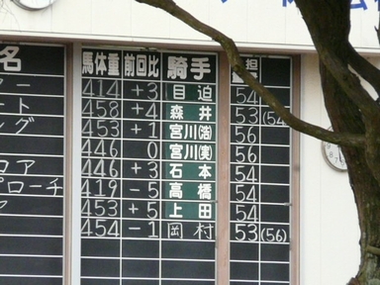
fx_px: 5533
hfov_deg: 3.9
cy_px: 142
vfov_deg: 3.0
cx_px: 190
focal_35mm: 504
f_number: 6.3
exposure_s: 1/400
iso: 1600
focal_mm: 82.8
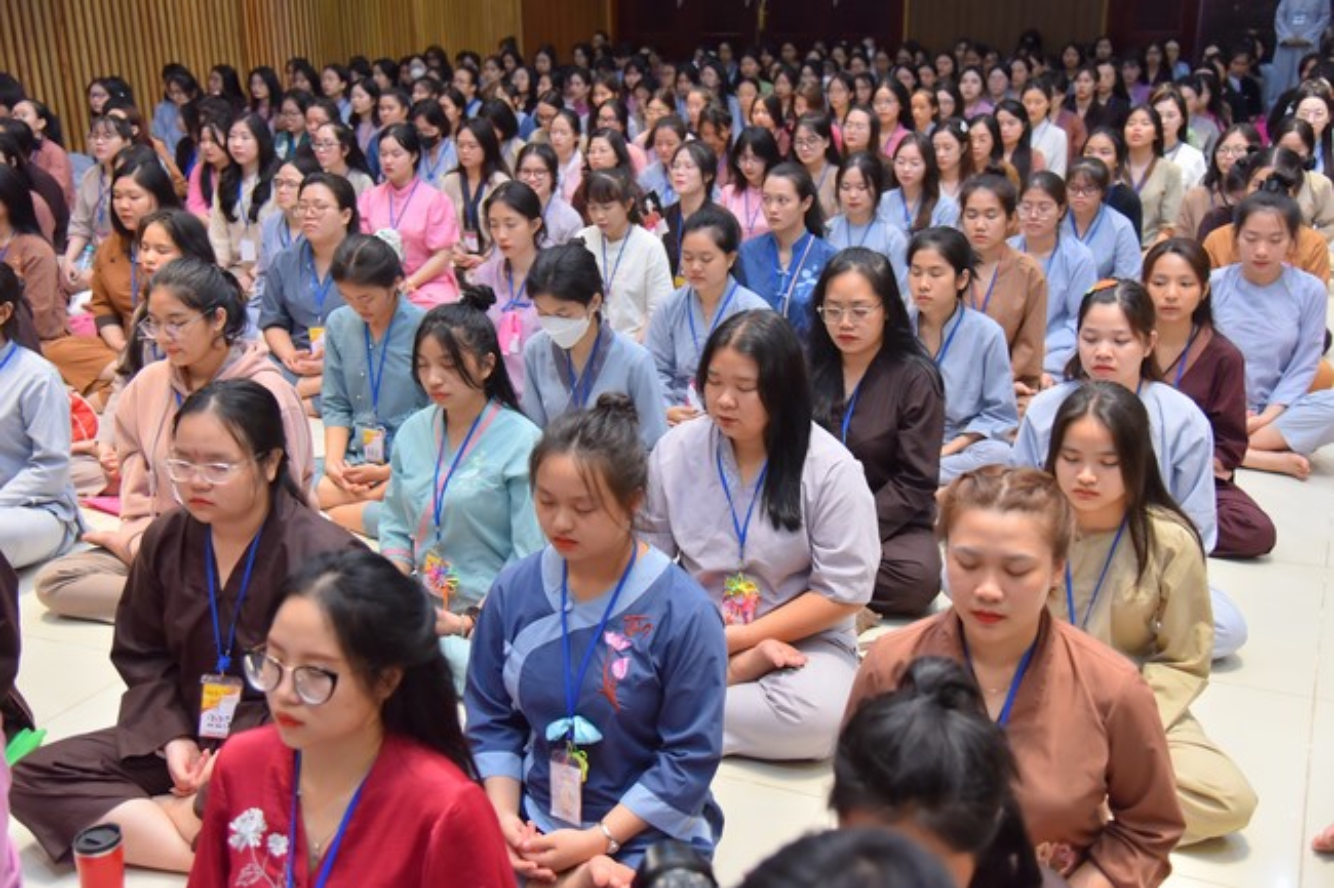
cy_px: 444
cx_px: 667
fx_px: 1482
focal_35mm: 40
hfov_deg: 48.5
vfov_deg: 33.4
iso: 1250
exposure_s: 1/160
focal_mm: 40
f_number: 4.5
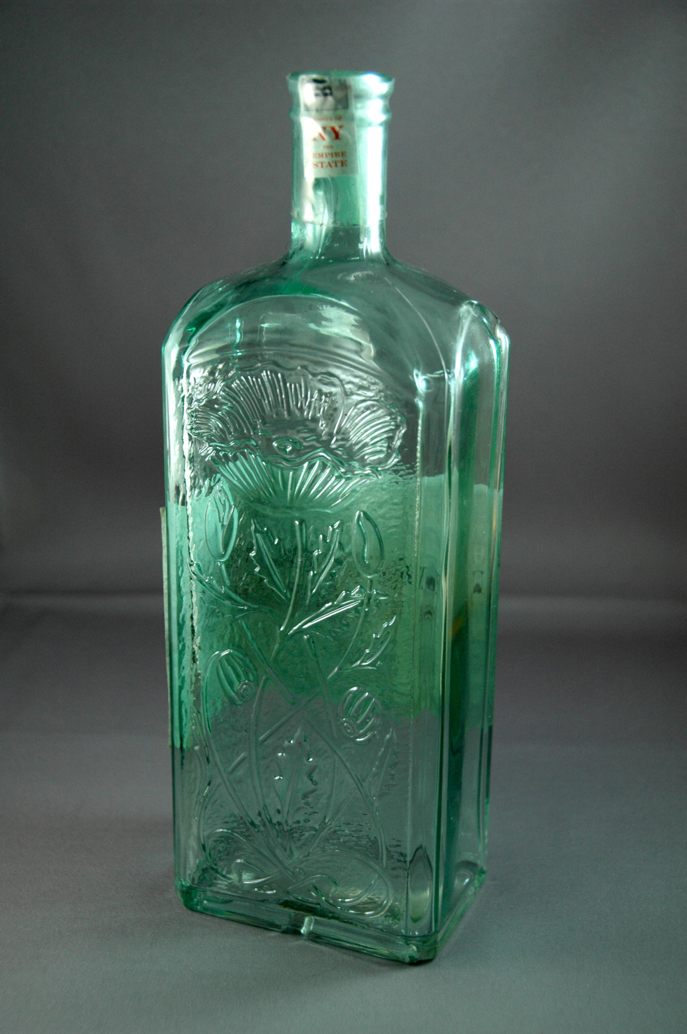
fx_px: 1635
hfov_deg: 23.7
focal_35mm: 57
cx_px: 344
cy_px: 517
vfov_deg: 35.1
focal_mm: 38
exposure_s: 1/50
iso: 400
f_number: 4.5
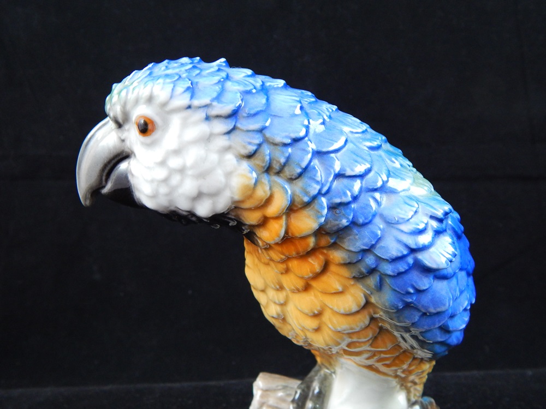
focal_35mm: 31
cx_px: 273
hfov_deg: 58.4
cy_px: 204
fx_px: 489
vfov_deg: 45.4
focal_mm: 5.6
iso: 400
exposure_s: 1/30
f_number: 3.2
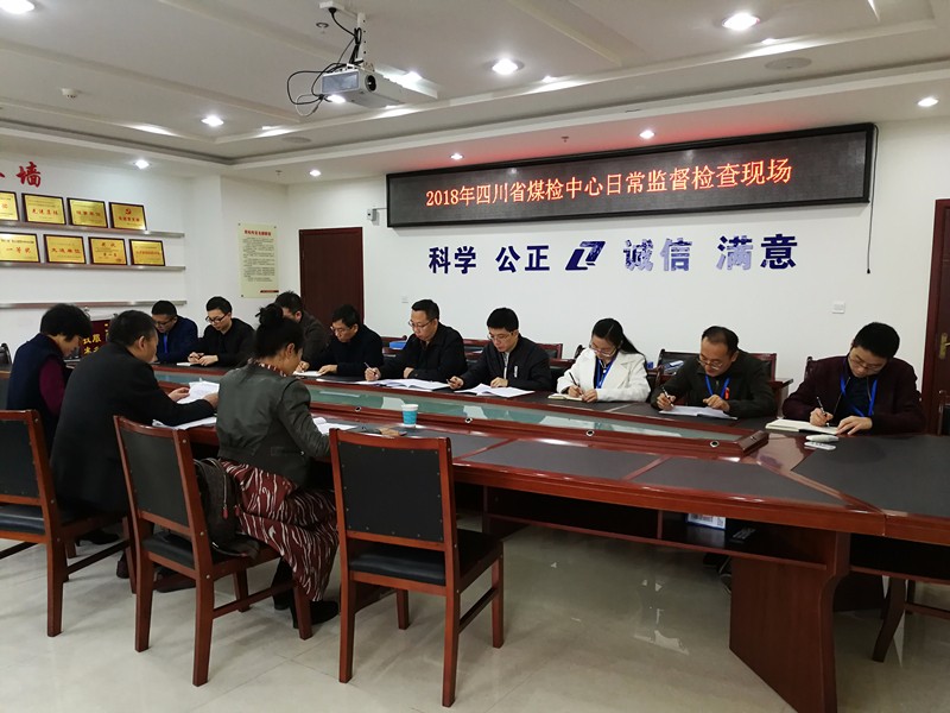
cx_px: 475
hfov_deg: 65.3
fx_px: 741
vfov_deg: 51.4
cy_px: 356
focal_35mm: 27
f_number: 2.2
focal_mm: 3.95
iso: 250
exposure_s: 1/33.3
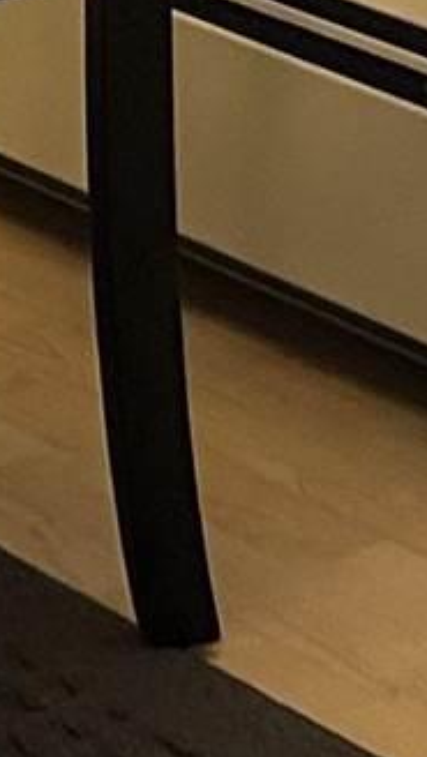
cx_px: -289
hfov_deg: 4.6
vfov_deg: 7.4
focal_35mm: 265
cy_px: -1251
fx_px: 5323
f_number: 1.5
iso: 125
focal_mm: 5.7
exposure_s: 1/120
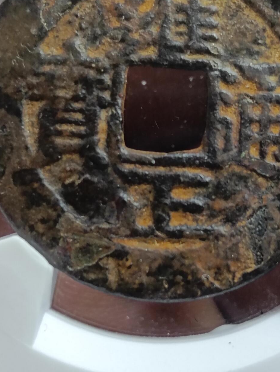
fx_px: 925
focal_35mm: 86
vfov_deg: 22.7
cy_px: 176
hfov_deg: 17.2
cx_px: 182
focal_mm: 3.98
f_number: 1.8
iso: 160
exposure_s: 1/33.3
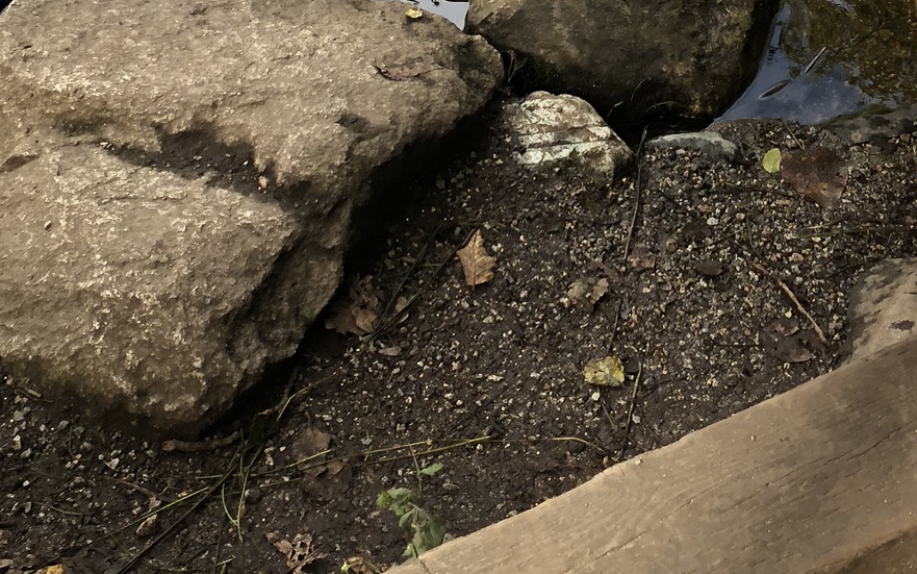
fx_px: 1725
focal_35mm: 69
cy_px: -285
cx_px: 661
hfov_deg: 29.4
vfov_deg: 17.1
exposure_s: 1/129
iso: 20
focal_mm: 3.99
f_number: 1.8
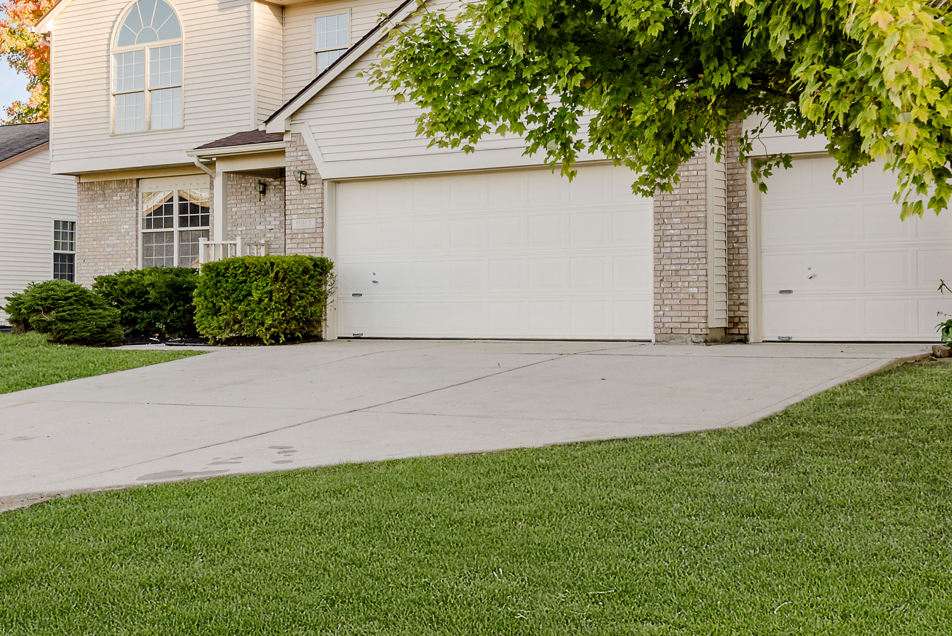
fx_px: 1164
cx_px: 500
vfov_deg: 30.0
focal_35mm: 44
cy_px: 149
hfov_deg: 44.5
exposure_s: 1/640
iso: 320
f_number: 5.6
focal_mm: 26
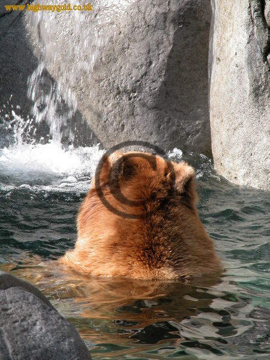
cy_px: 180
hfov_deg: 5.4
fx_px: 2870
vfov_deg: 7.2
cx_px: 135
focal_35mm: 276
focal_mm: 71.2
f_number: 4.7
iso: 100
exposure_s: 1/194
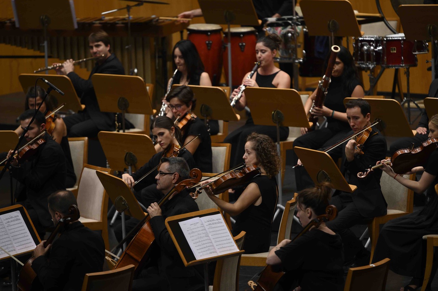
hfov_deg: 6.9
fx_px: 3648
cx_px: 219
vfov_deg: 4.6
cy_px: 146
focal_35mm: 300
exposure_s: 1/200
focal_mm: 300
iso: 1000
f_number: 4
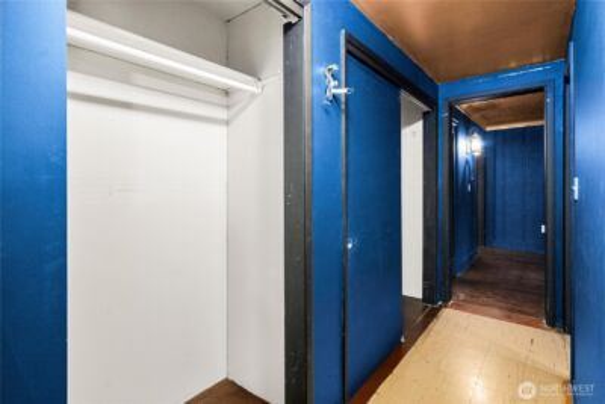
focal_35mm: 17
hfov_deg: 93.3
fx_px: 286
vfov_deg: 70.5
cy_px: 202
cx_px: 302
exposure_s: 1/5
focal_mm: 17
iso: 1000
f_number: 7.1
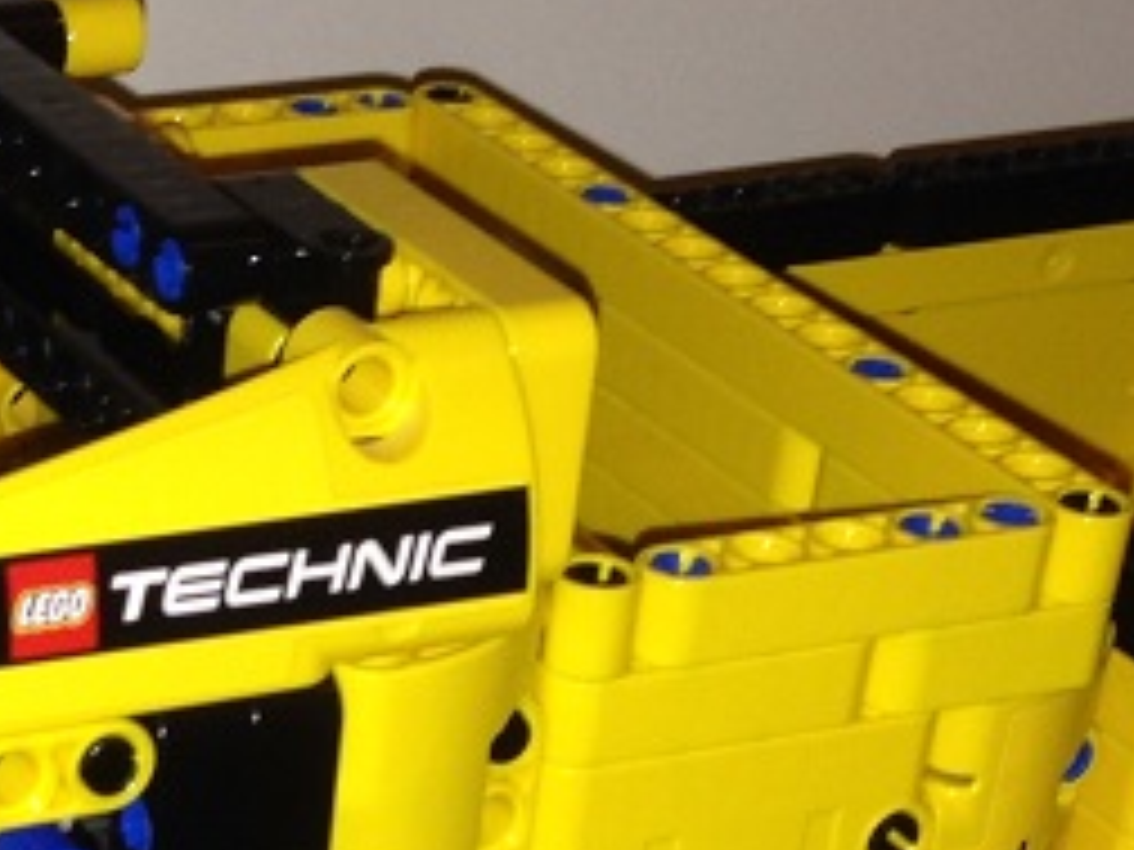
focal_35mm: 131
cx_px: -122
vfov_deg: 10.9
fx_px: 4291
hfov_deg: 14.7
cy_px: 1268
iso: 50
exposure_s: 1/27
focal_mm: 4.12
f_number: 2.4
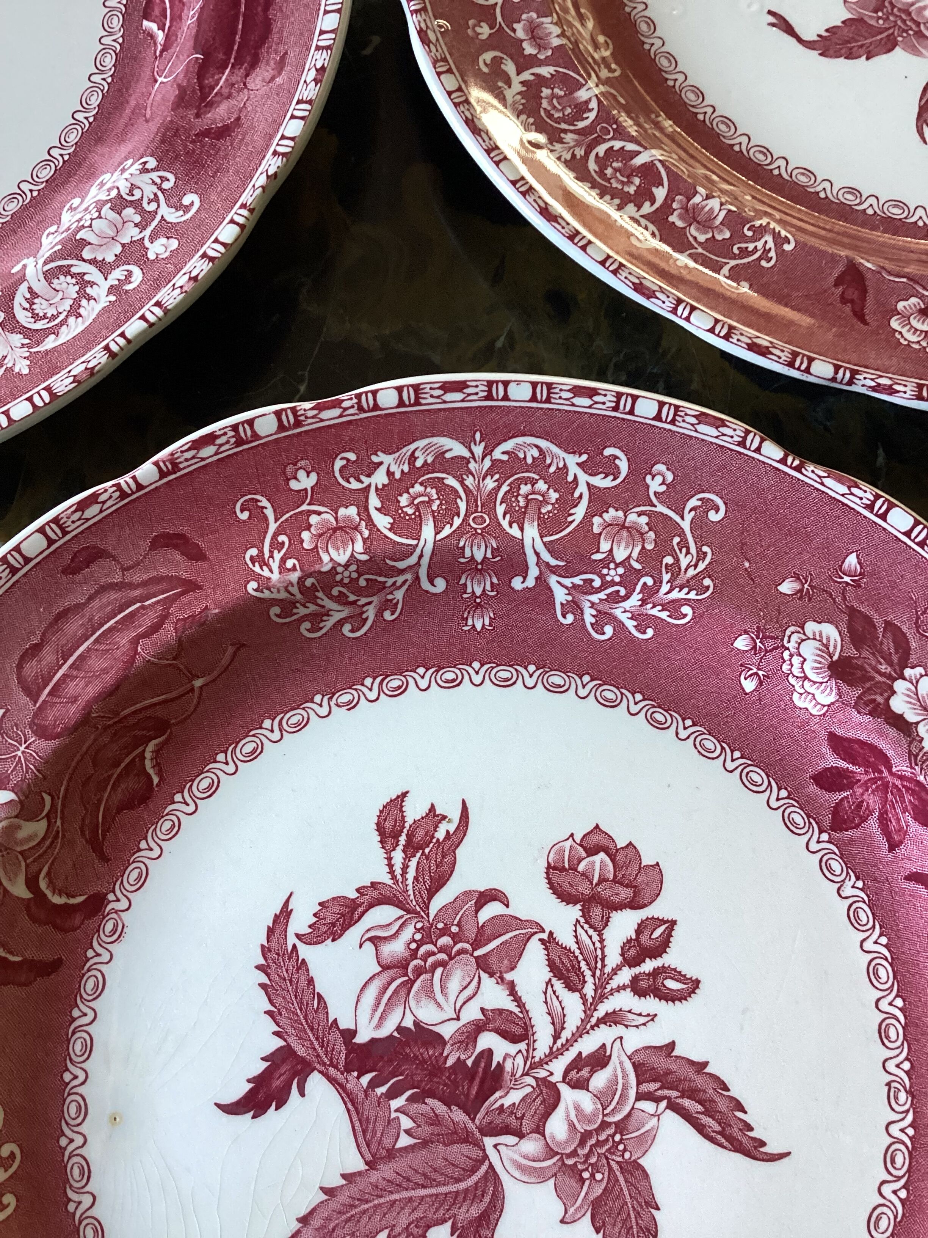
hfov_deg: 45.4
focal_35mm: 31
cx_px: 464
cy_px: 619
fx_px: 1108
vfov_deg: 58.4
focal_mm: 3.3
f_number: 2.4
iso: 200
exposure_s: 1/60
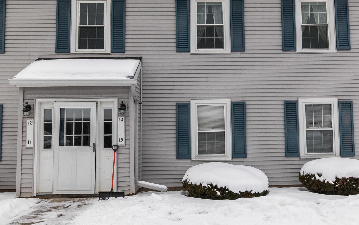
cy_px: 146
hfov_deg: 64.5
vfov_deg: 42.7
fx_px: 284
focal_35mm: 29
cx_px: 196
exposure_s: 1/160
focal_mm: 10
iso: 1000
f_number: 7.1
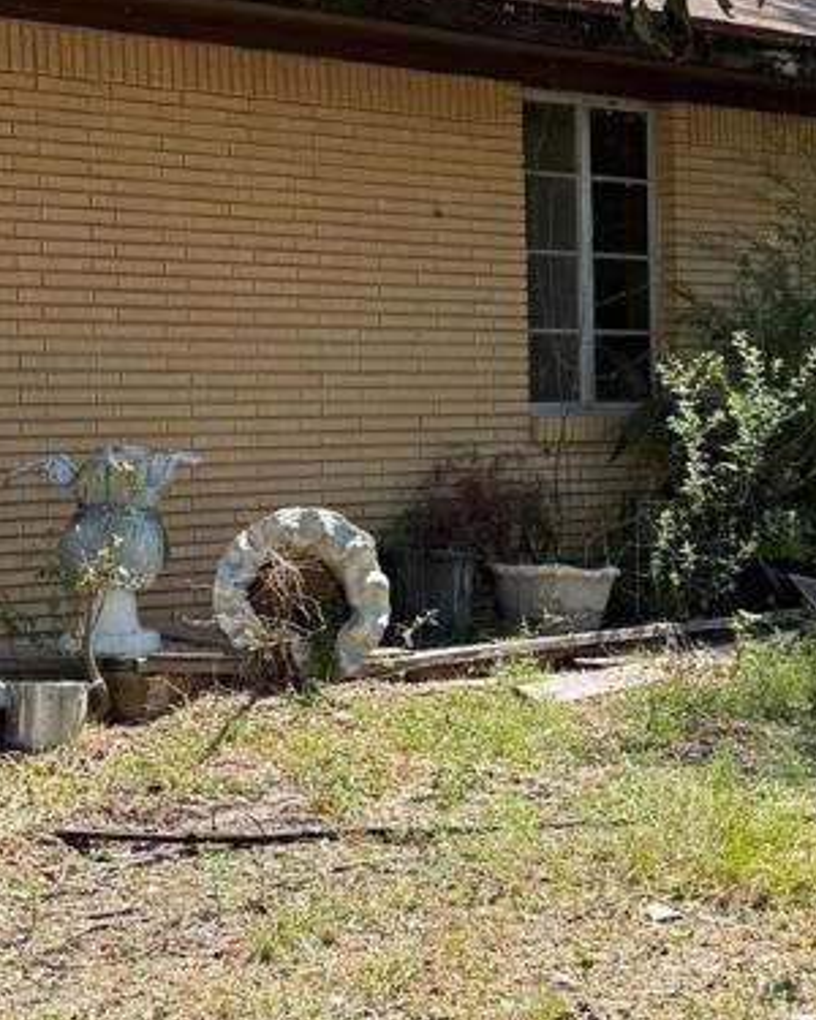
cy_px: 503
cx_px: 582
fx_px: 2898
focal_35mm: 96
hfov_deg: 16.0
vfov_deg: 20.0
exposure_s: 1/1855
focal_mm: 6.76
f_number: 1.78
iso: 100
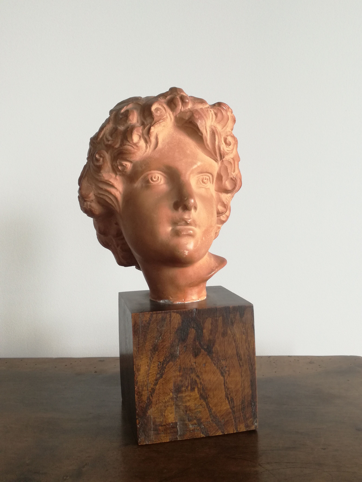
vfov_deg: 65.3
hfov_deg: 51.4
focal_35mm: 27
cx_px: 181
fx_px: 376
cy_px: 241
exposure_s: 1/40
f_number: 2
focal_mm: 3.79
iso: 100
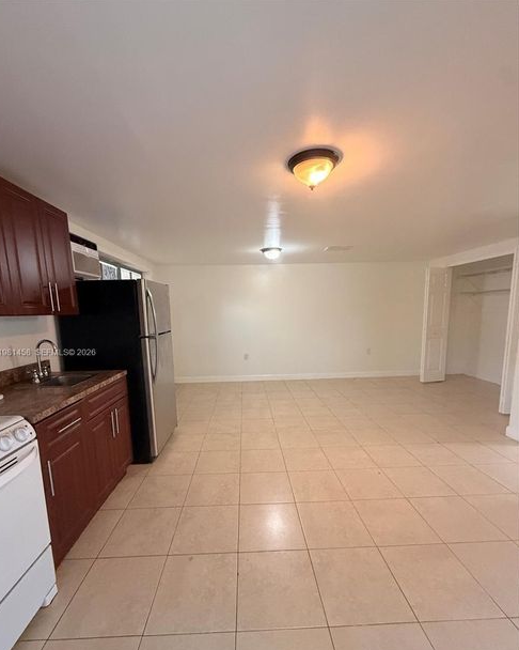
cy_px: 353
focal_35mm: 15
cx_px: 253
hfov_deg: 84.0
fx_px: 288
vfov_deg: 96.6
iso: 500
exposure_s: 1/60
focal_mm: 2.22
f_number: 2.2
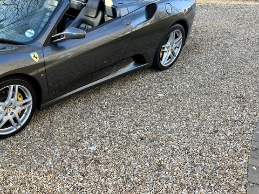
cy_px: 105
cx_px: 51
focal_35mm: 40
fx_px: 299
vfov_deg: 35.9
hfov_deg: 44.5
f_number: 1.78
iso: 64
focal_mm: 6.76
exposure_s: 1/221
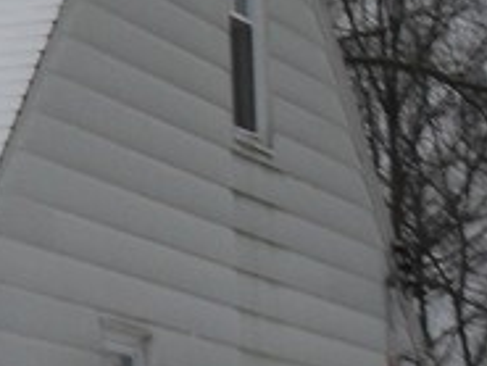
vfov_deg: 4.7
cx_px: -690
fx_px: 4434
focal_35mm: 315
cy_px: 548
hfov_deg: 6.0
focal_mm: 10.1
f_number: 4.3
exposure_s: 1/500
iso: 100
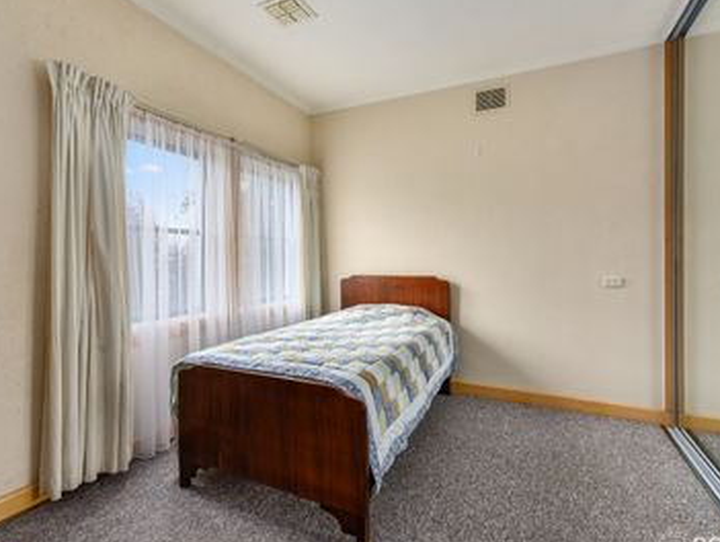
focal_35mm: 18
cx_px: 338
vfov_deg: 71.7
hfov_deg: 87.6
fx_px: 375
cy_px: 264
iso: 200
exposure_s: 1/15
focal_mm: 14
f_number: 11
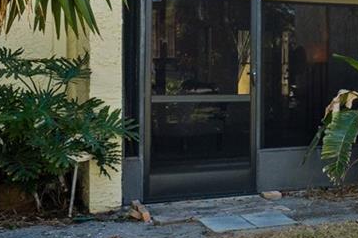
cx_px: 681
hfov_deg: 18.5
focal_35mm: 80
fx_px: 795
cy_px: 102
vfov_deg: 17.0
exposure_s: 1/400
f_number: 9
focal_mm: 17.9
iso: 500
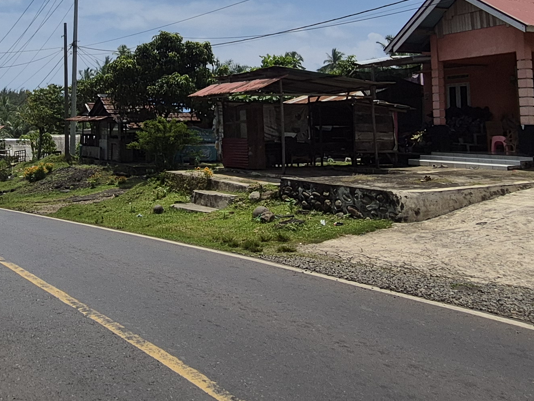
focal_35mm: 39
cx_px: 155
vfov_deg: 35.1
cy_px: 54
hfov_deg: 46.7
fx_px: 602
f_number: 2.2
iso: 50
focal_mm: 1.74
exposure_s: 1/5936
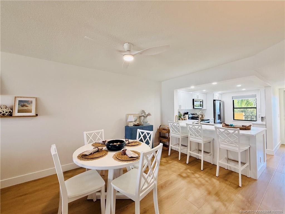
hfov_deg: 102.1
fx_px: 115
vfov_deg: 85.7
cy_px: 107
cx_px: 142
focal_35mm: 14
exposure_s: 1/120
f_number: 2.2
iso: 125
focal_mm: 2.22
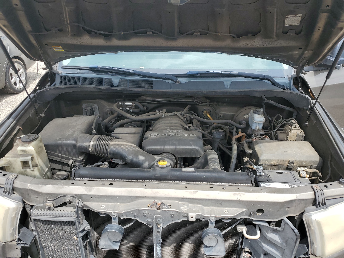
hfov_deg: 67.3
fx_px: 258
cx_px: 172
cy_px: 129
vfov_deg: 53.1
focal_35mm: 26
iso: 50
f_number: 1.5
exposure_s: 1/1000
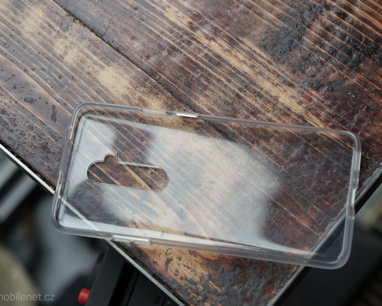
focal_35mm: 82
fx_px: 927
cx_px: 207
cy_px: 151
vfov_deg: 18.7
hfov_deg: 23.3
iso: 640
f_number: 6.3
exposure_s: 1/200
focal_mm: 69
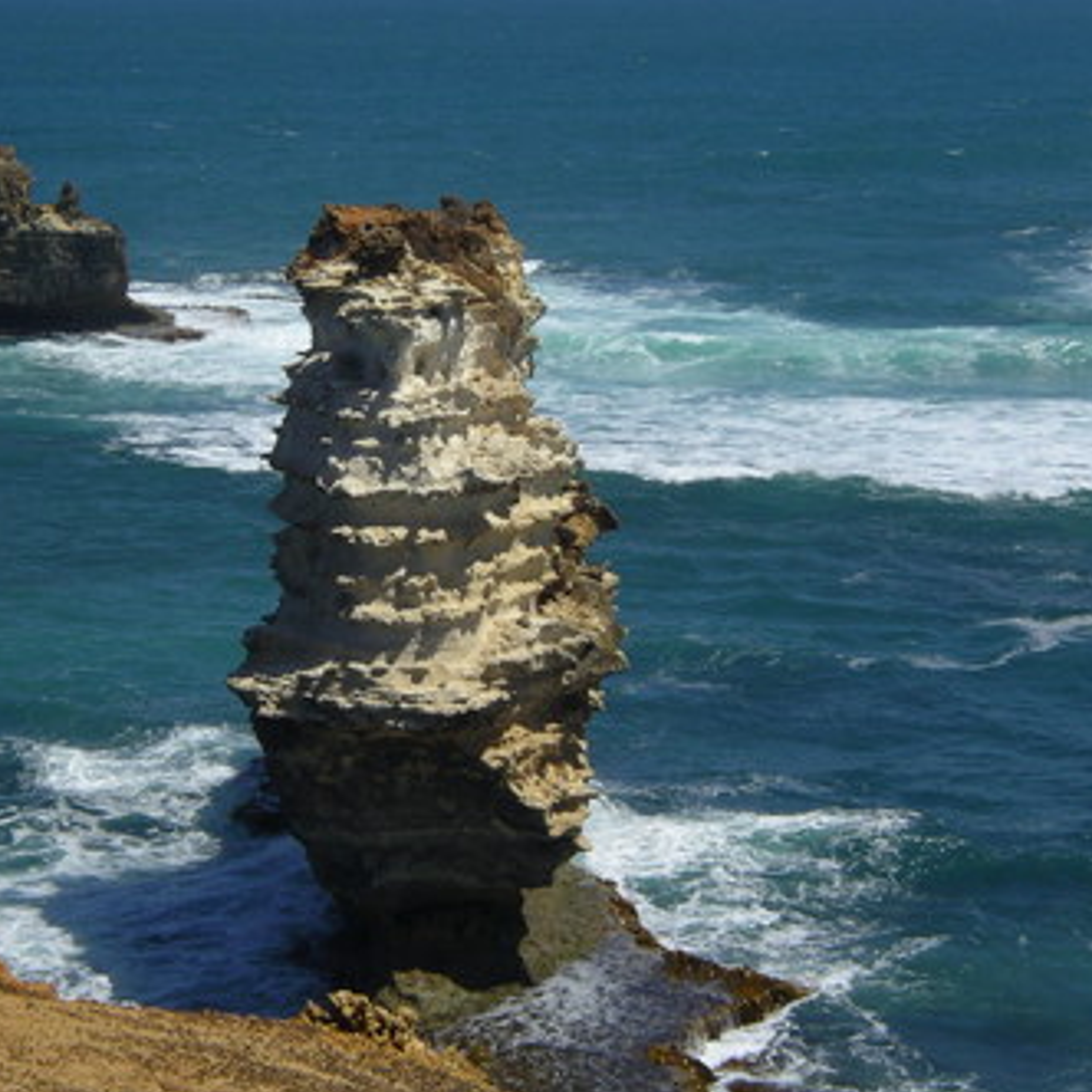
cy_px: 546
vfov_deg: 14.1
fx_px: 4426
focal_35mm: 124
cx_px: 437
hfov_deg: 14.1
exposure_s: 1/200
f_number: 9.6
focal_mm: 16
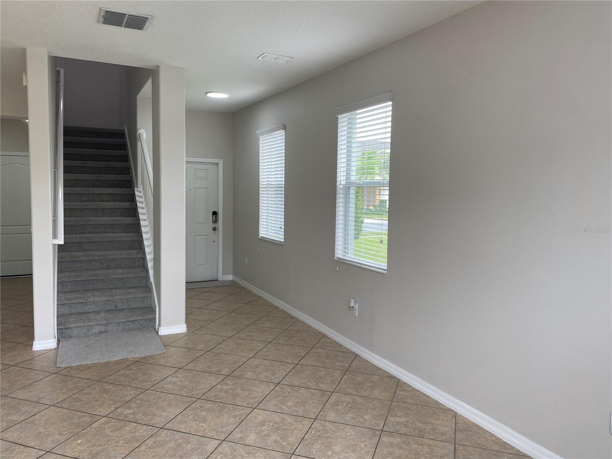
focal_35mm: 26
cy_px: 230
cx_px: 306
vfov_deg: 53.1
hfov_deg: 67.3
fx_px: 460
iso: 40
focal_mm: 4.25
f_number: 1.8
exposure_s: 1/122
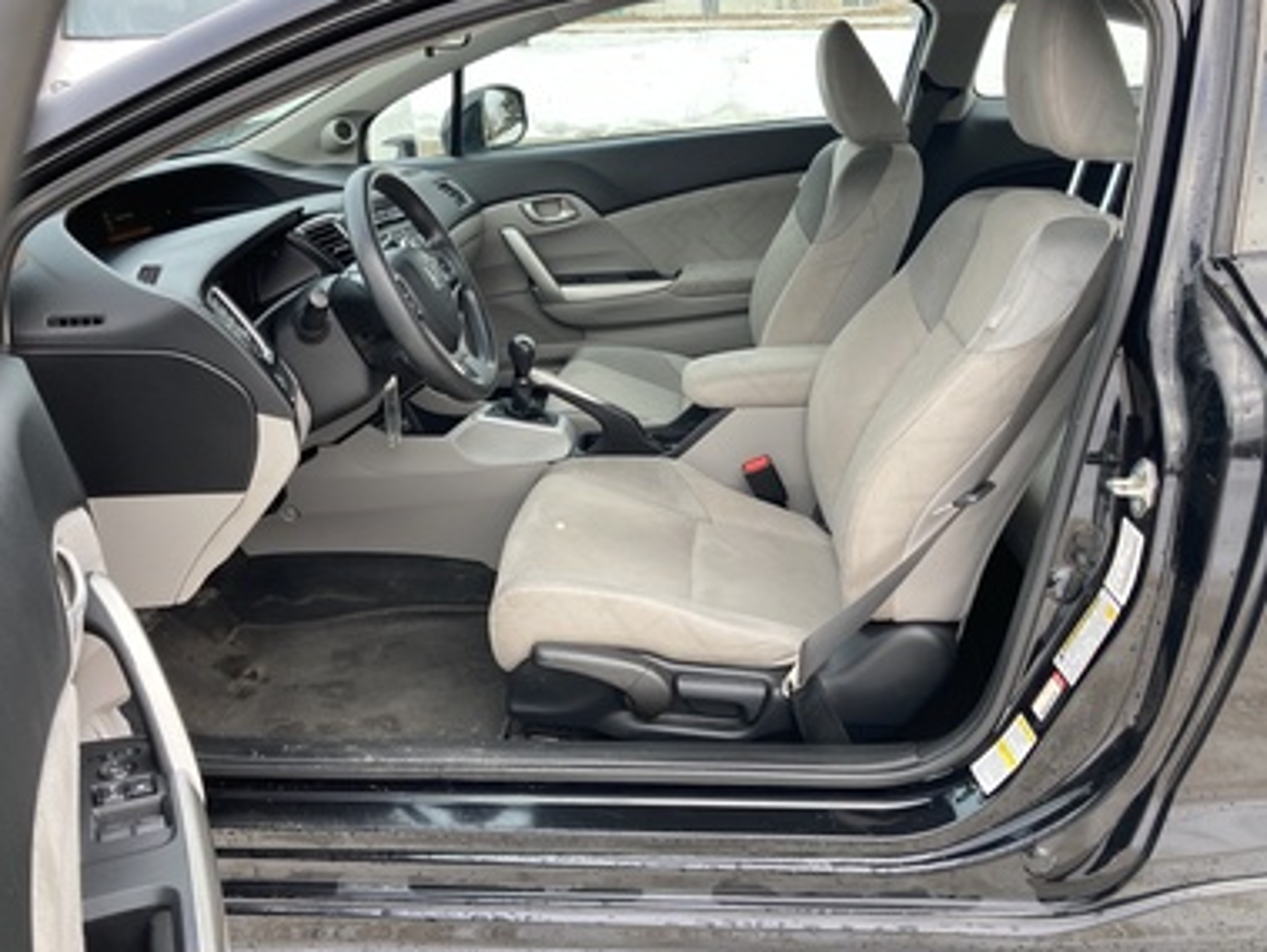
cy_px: 443
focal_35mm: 31
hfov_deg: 58.3
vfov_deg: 45.5
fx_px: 1136
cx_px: 632
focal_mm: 3.99
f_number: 1.8
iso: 40
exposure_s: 1/121
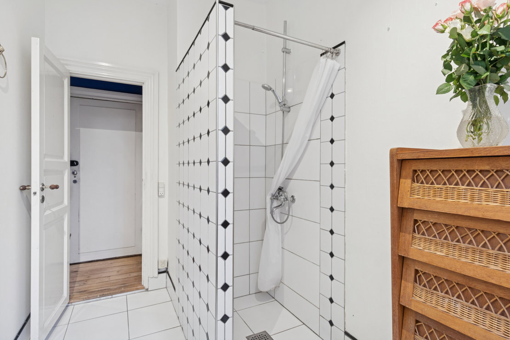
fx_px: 255
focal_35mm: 18
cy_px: 170
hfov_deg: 90.0
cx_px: 255
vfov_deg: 67.4
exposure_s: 1/8
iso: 200
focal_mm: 12
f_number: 8
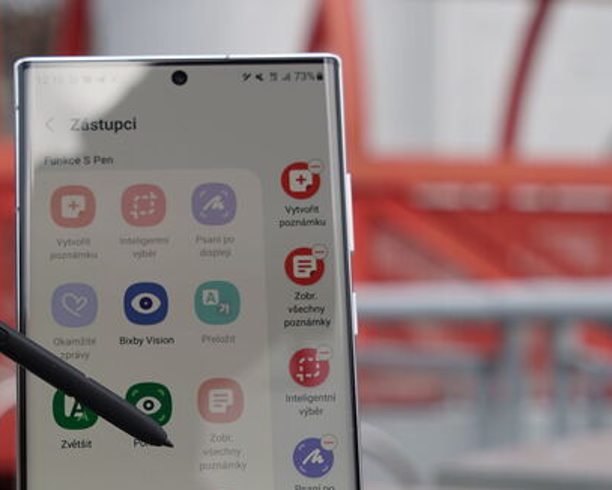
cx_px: 164
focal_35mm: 93
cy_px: 409
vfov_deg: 16.4
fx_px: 1685
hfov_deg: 20.4
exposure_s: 1/160
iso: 100
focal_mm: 42
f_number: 6.3
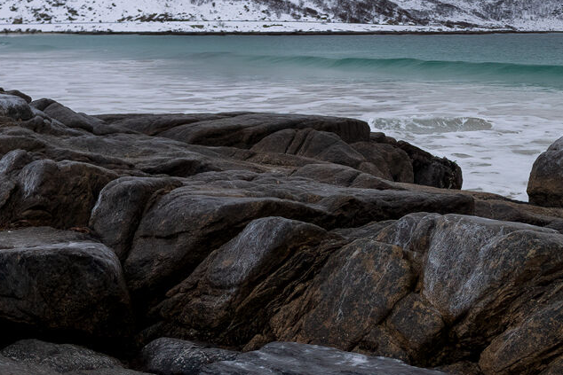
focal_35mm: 53
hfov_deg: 36.7
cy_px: 287
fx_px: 829
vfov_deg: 25.2
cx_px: 420
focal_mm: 14
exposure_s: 1/800
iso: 100
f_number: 2.8
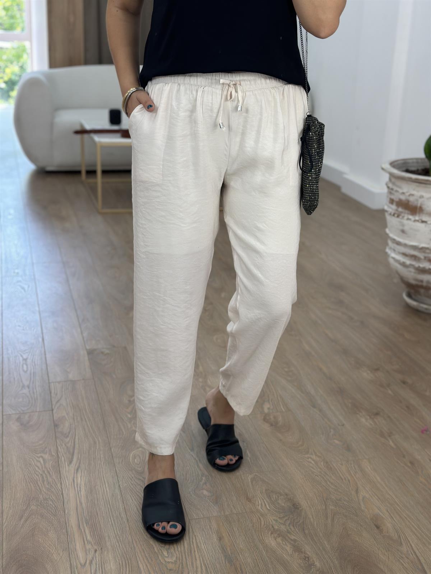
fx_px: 797
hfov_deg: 30.3
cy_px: 287
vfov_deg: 39.7
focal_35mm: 48
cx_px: 216
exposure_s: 1/220
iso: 80
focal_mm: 6.86
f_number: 1.78
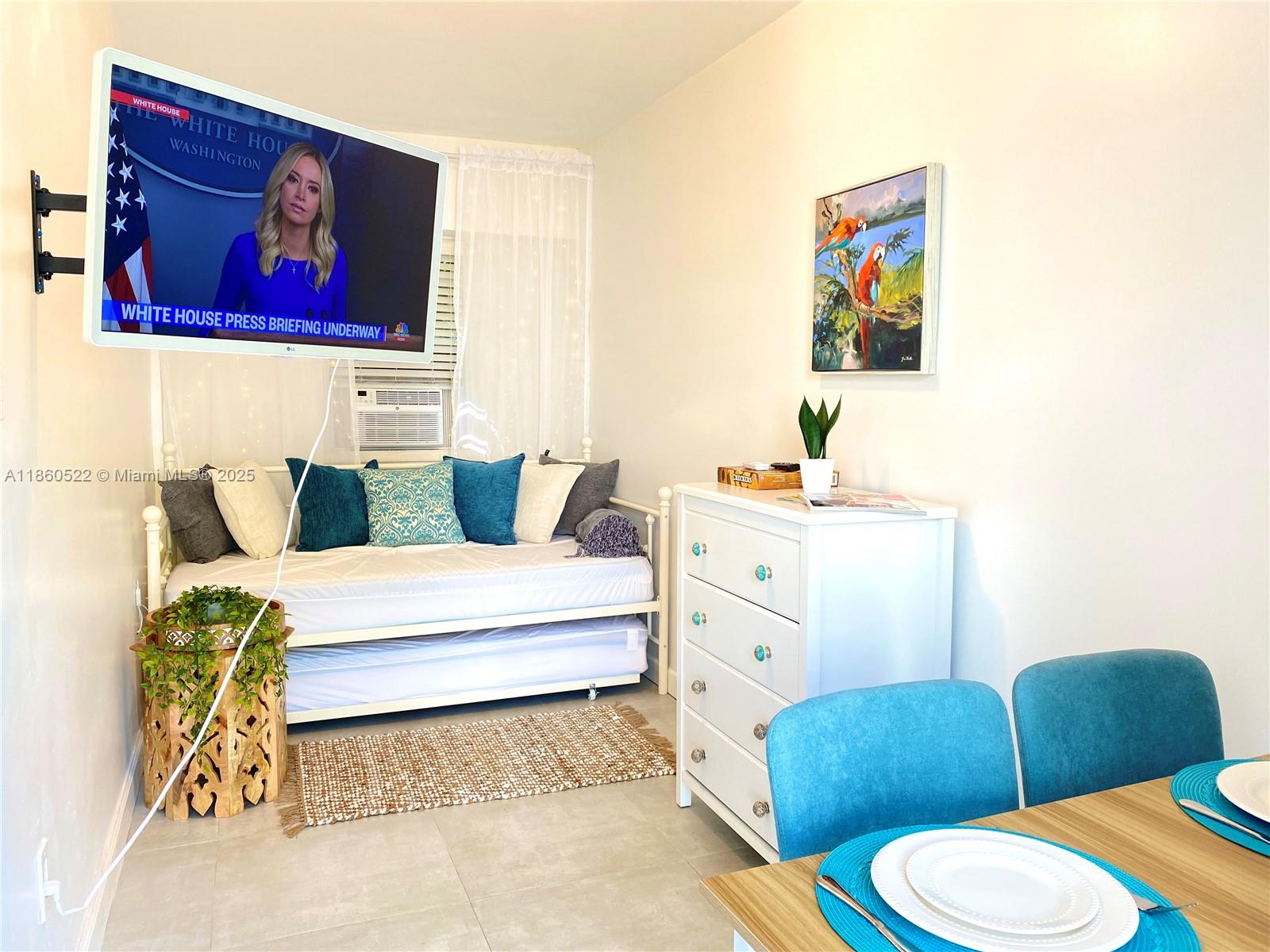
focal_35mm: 26
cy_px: 476
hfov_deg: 67.3
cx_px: 635
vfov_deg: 53.1
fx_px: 954
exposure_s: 1/60
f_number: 1.8
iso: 64
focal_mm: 4.25
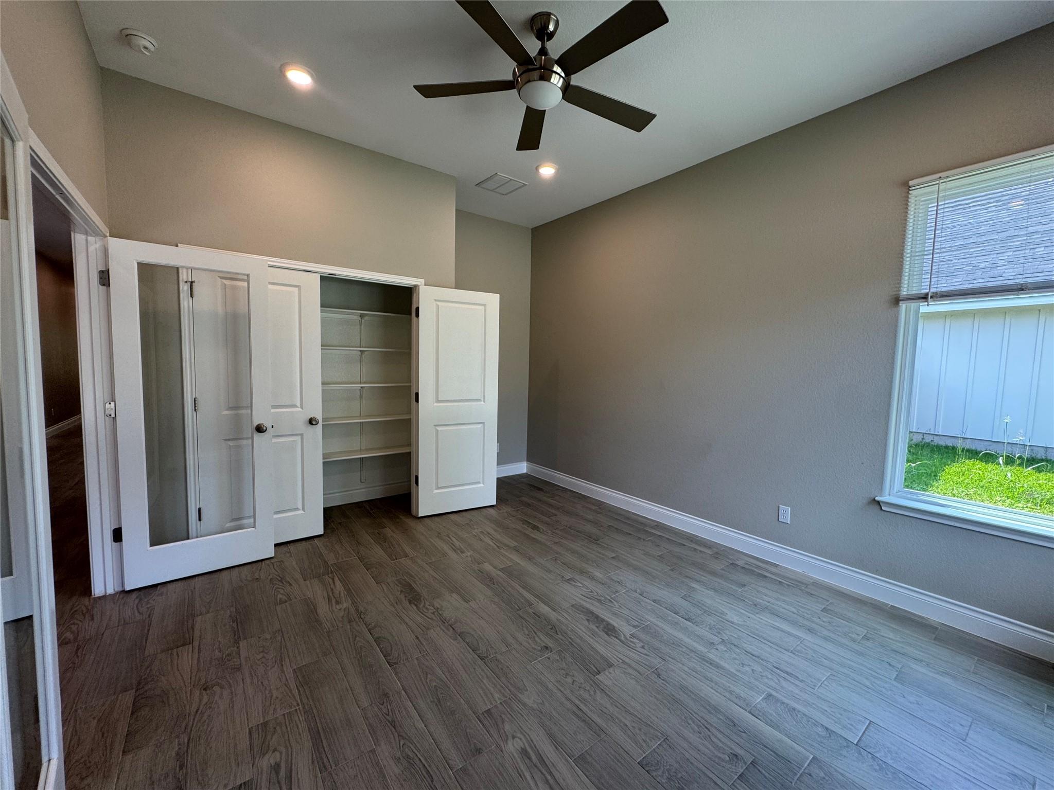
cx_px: 527
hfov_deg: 102.1
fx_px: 426
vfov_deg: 85.7
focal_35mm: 14
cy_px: 395
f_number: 2.2
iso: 100
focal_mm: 2.22
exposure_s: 1/120
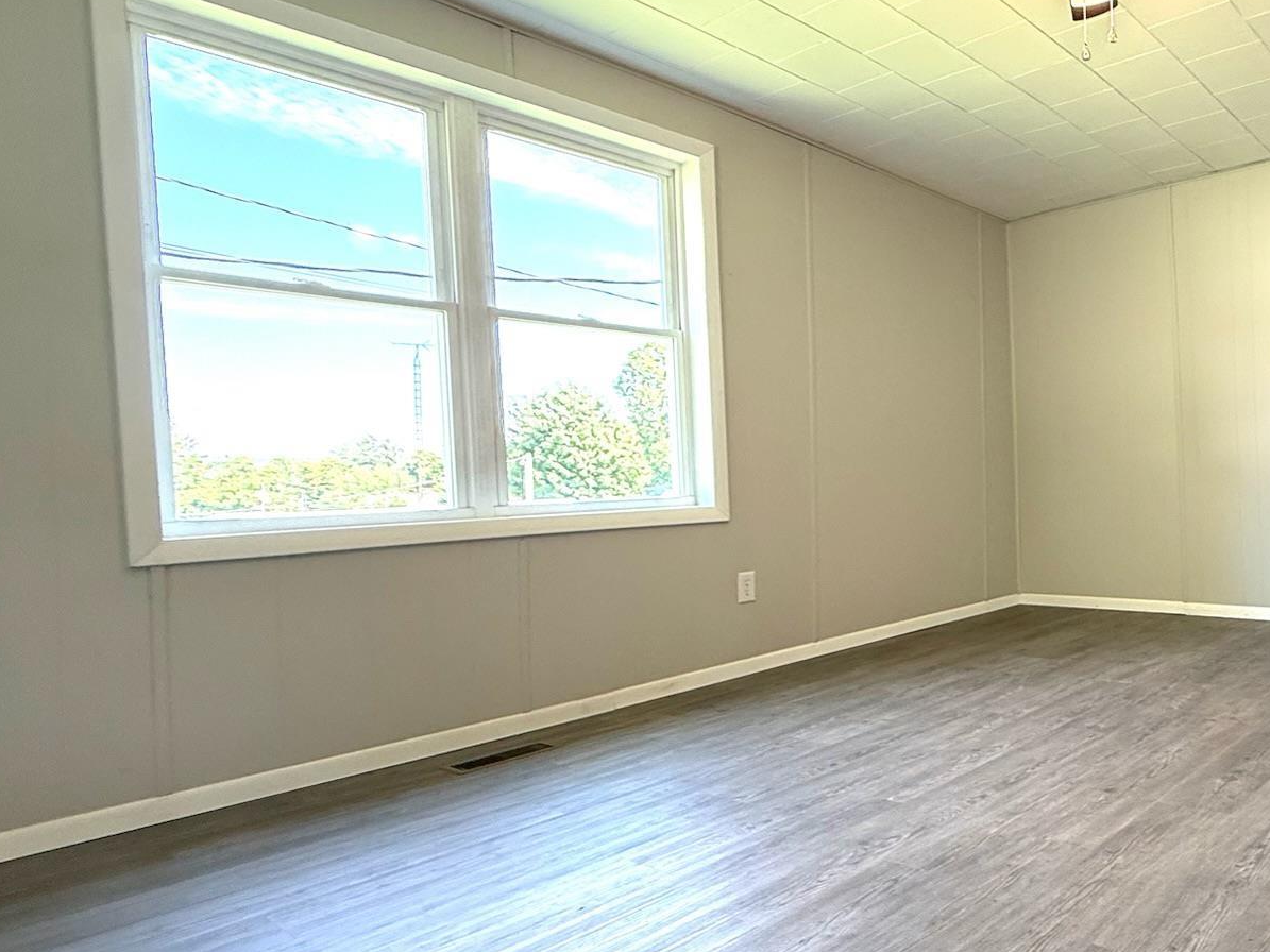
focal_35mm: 24
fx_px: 880
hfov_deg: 63.1
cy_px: 496
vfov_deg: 56.8
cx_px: 1077
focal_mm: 2.22
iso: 250
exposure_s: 1/120
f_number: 2.2
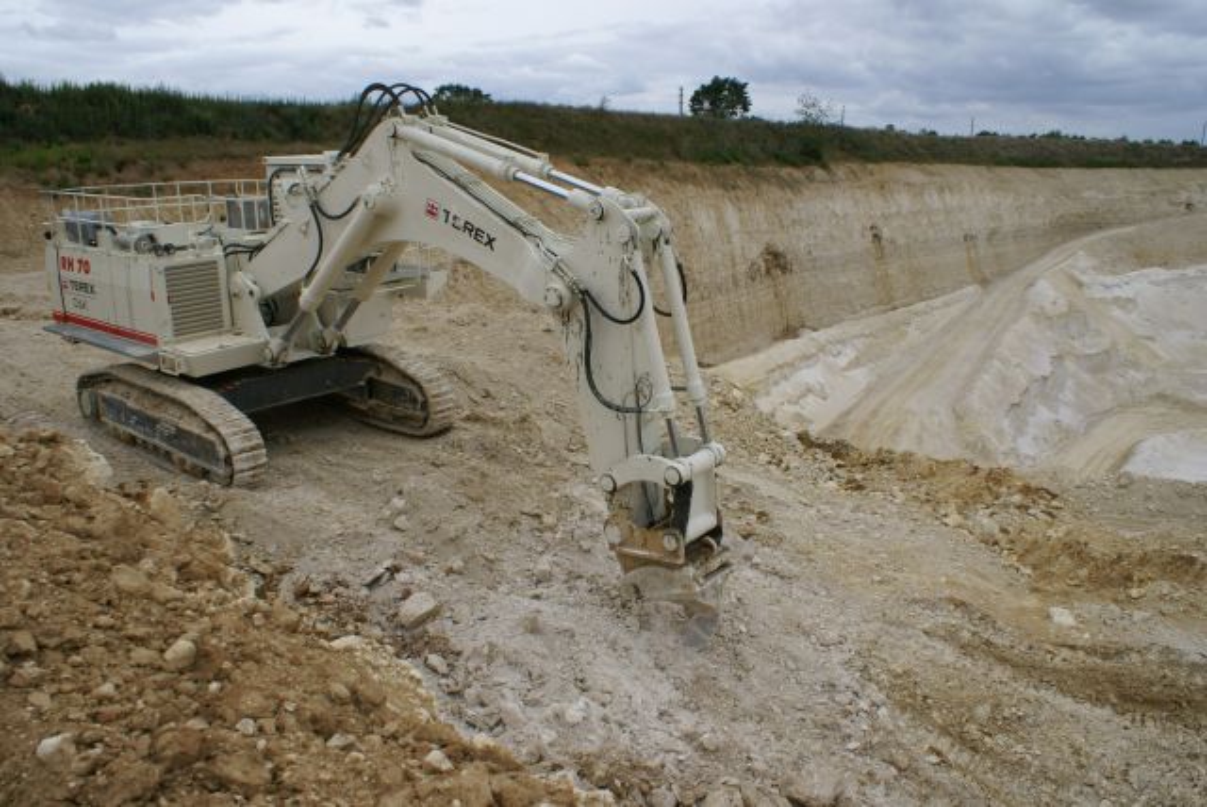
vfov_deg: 48.0
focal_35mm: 27
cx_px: 604
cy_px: 404
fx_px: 906
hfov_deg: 67.3
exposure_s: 1/250
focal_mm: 18
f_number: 10
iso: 100
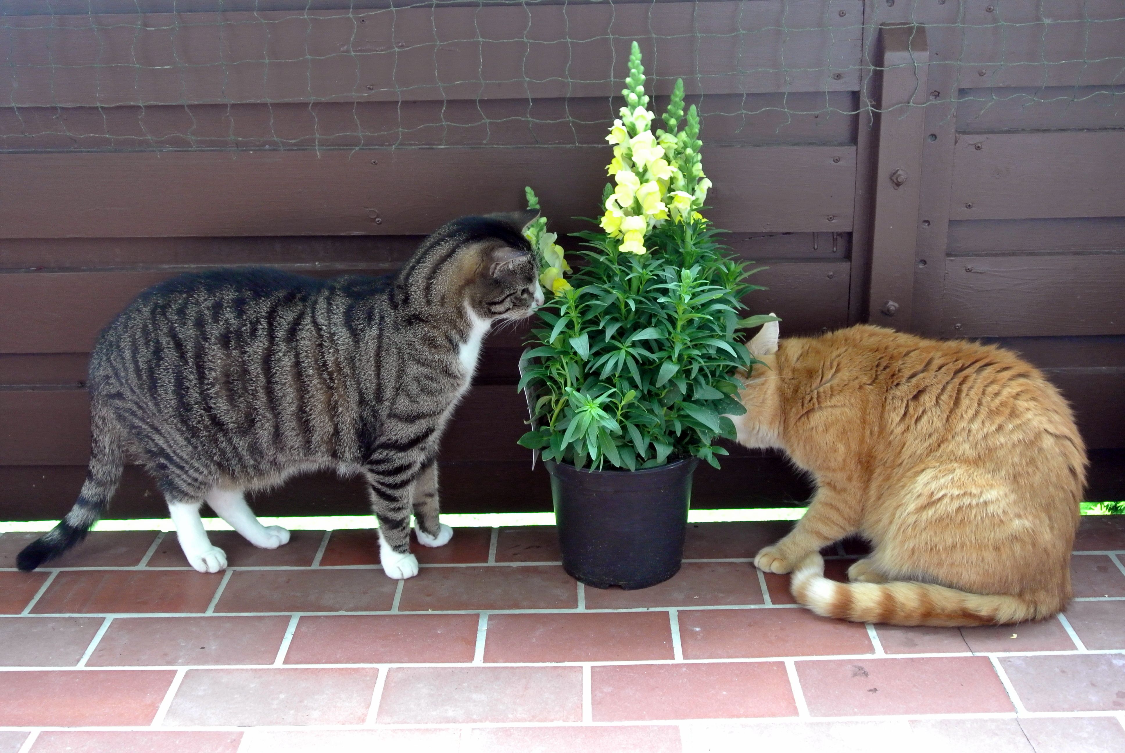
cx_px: 562
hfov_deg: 46.3
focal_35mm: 42
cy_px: 376
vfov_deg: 32.0
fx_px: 1314
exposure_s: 1/50
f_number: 4.2
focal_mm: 15.7
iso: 800
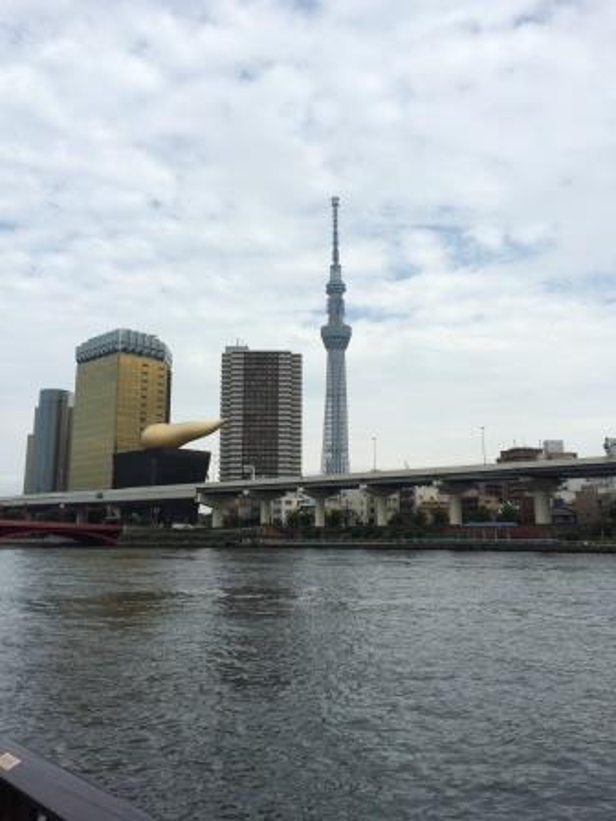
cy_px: 410
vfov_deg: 61.7
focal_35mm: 29
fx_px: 688
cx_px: 308
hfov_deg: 48.2
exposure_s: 1/2740
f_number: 2.2
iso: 32
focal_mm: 4.15
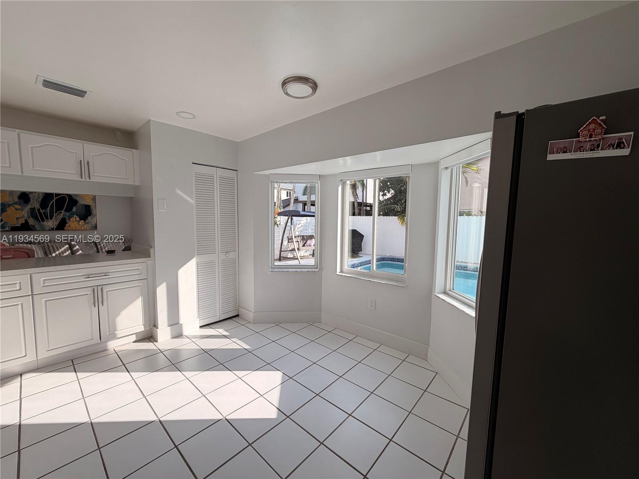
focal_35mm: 14
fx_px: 258
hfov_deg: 102.1
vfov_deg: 85.7
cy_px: 240
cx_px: 320
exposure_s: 1/502
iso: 50
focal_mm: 2.22
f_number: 2.2
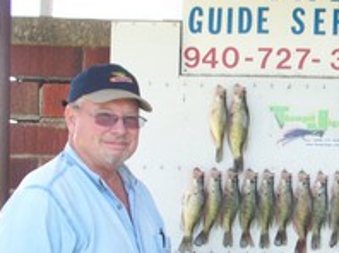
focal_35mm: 95
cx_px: 327
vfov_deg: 15.4
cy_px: 195
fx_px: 929
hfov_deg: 20.1
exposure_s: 1/100
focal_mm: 9.86
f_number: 2.9
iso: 64
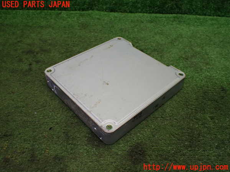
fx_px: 199
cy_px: 86
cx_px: 115
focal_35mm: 30
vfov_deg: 46.8
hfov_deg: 60.0
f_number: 2.3
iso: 250
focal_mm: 5.4
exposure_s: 1/125
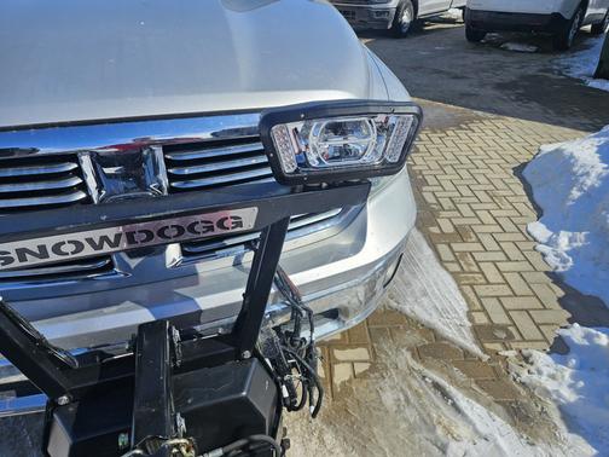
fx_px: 405
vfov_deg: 58.9
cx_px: 304
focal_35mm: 23
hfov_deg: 73.9
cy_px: 228
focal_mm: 5.4
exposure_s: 1/3177
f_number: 1.8
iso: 25
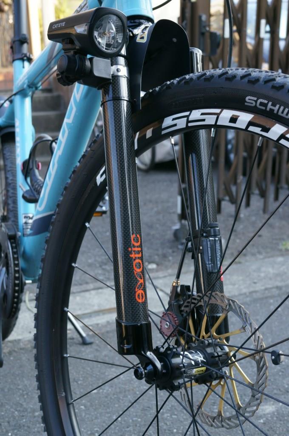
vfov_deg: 43.7
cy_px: 218
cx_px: 144
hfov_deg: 29.8
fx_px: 543
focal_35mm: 45
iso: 800
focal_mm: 30
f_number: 6.3
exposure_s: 1/160
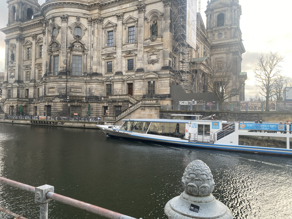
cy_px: 110
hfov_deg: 67.3
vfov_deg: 53.1
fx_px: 219
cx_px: 146
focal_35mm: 26
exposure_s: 1/94
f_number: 1.8
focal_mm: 4.25
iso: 125
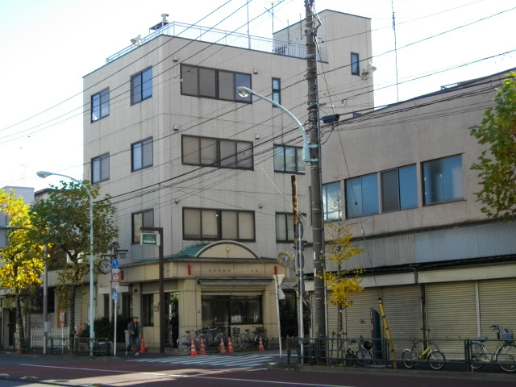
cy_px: 194
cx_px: 258
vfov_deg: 23.7
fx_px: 924
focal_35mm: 62
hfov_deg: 31.2
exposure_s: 1/250
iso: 100
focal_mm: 11
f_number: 4.1
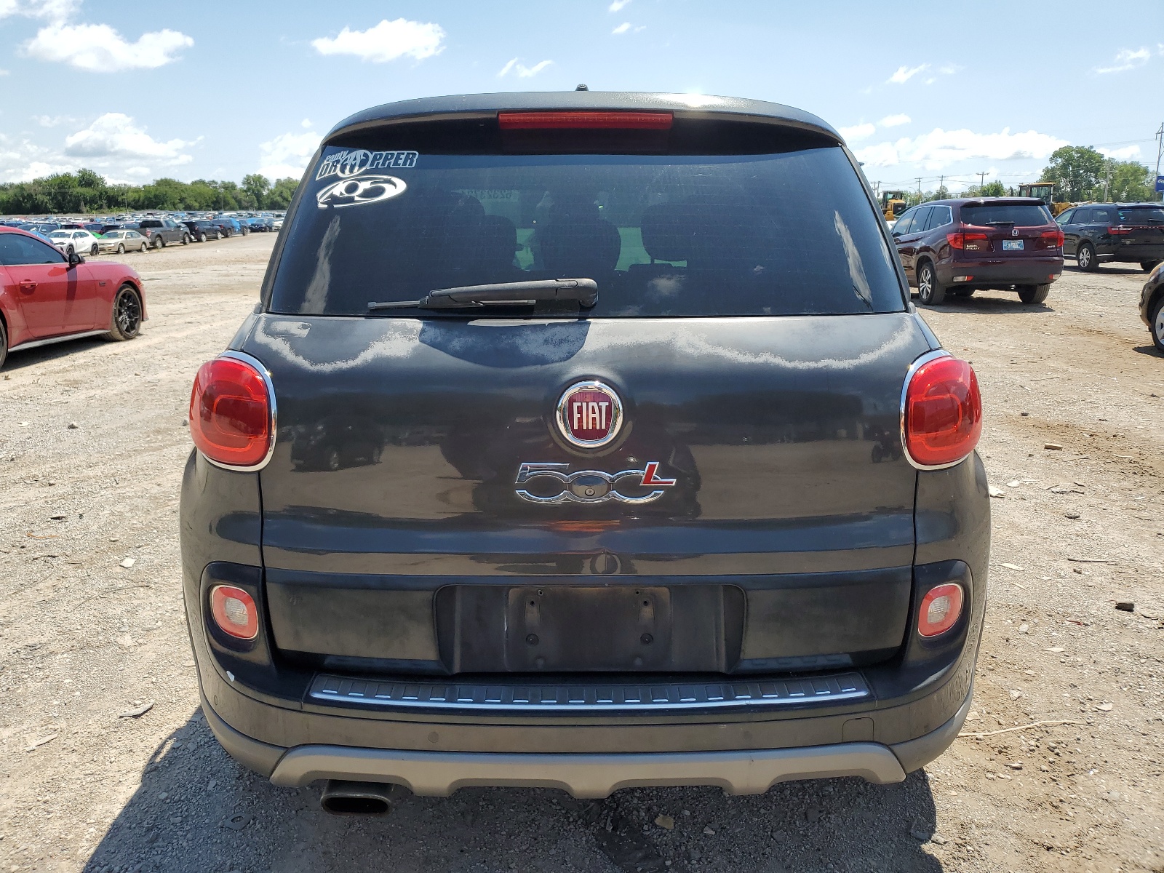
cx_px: 582
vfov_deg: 53.1
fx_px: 874
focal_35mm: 26
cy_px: 436
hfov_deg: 67.3
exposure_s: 1/2500
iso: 50
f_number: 1.5
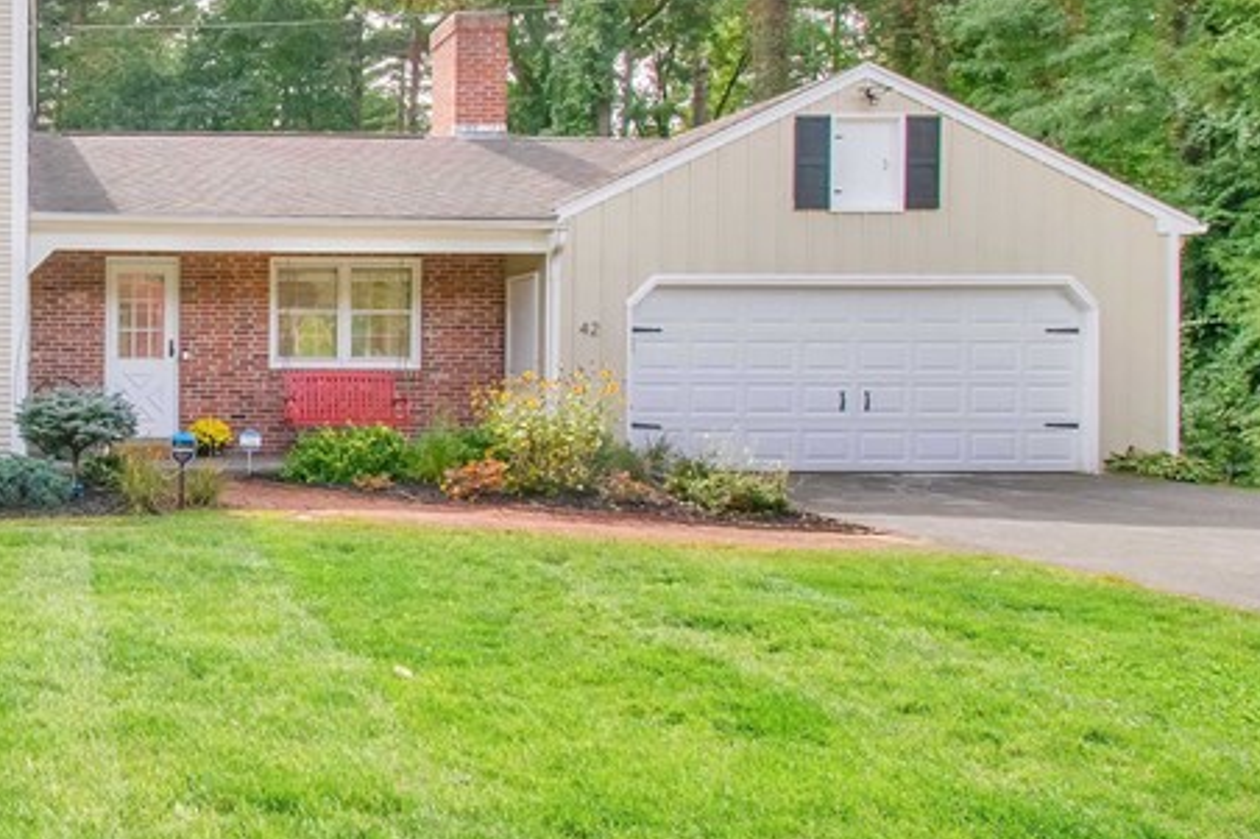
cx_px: 84
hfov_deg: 48.7
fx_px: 1190
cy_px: 341
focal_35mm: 34
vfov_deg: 38.7
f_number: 10
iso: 400
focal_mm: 10
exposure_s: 1/250
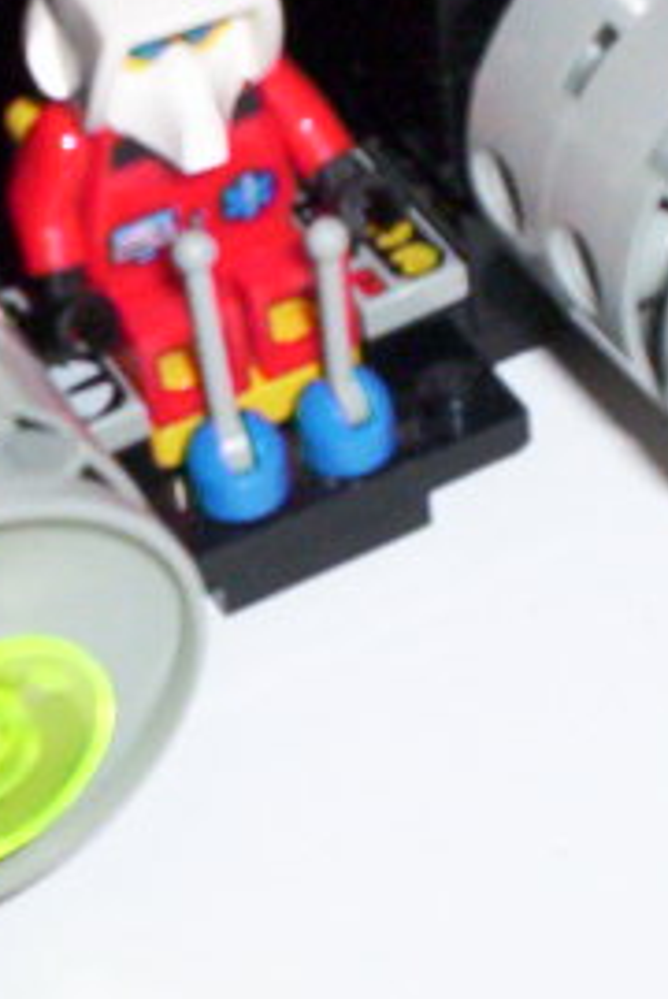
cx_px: 330
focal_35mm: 120
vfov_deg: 17.0
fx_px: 3331
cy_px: 520
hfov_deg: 11.5
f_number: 4.5
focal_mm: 4.99
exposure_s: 1/60
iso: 140
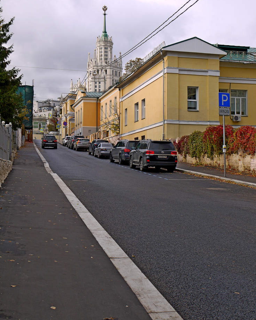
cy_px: 150
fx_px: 502
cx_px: 128
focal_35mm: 53
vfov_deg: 35.3
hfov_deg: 28.6
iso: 100
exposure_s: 1/200
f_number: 5.6
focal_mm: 25
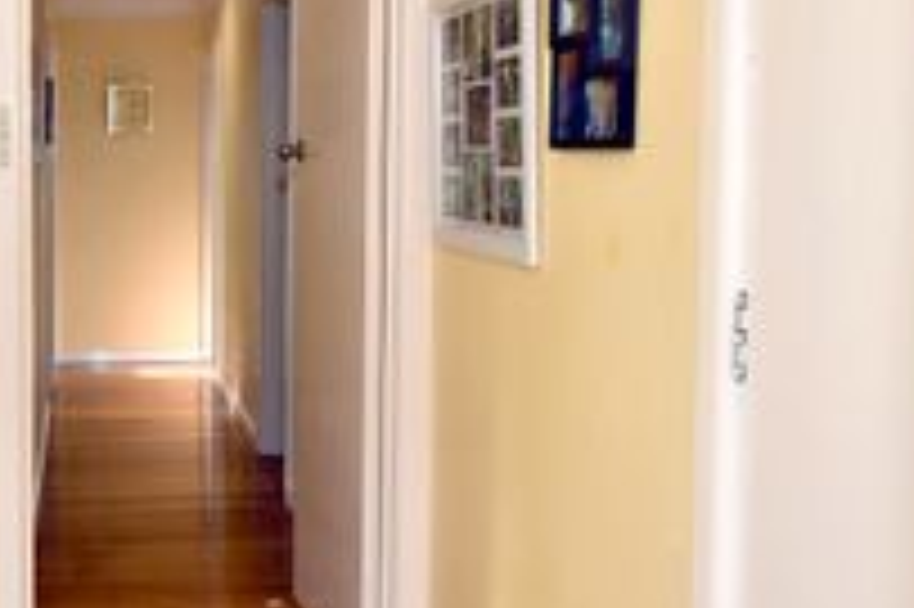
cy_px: 399
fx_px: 1294
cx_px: 95
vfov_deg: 26.3
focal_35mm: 51
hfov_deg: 36.5
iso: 400
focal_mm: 11
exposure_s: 1/60
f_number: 8
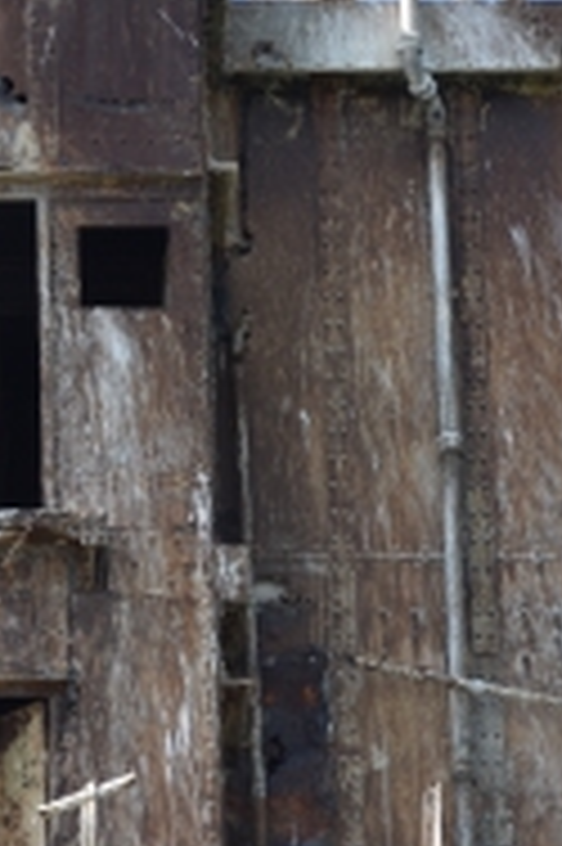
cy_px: 583
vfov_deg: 7.9
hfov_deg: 5.3
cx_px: -27
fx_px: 6099
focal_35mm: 260
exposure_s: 1/200
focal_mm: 70
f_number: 7.1
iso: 100
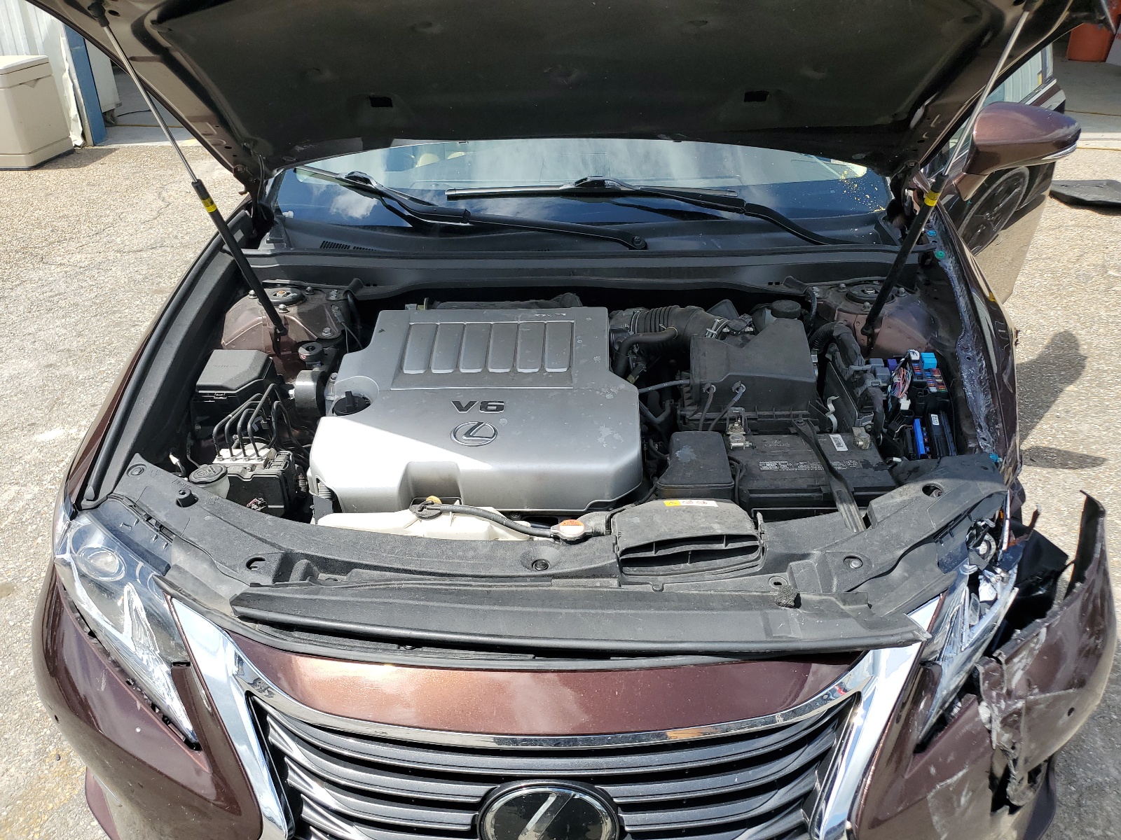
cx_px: 560
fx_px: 842
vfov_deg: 53.1
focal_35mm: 26
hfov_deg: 67.3
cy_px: 420
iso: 50
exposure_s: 1/2000
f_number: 1.5
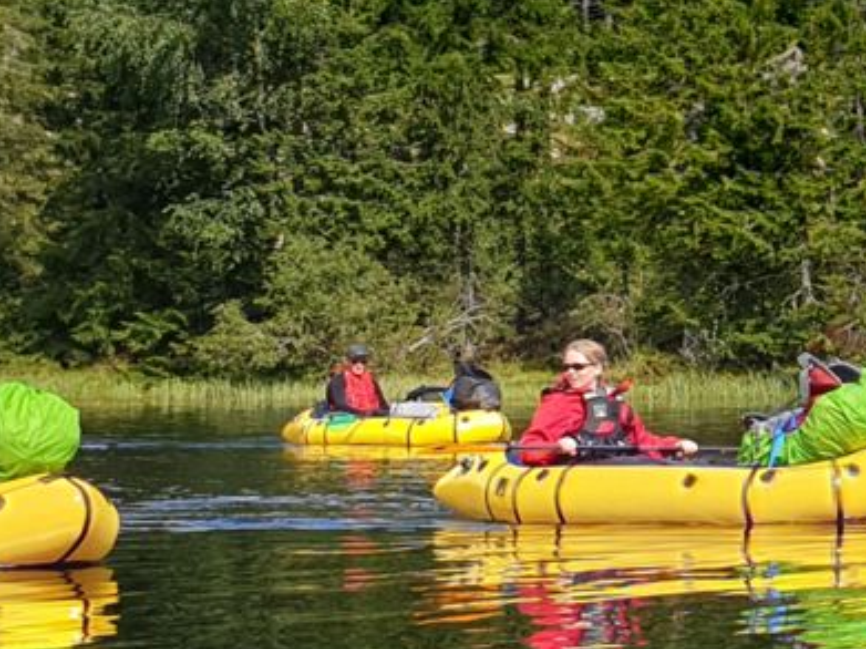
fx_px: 3326
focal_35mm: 133
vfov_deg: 11.1
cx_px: 1305
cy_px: 155
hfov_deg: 13.9
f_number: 2.4
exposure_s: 1/1021
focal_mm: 4.3
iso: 50
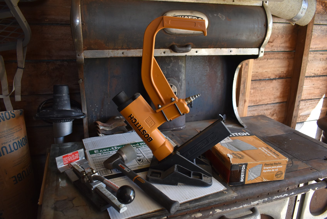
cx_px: 164
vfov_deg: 48.0
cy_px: 110
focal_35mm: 27
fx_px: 245
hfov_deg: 67.3
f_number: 3.5
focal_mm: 18
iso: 450
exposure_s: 1/250
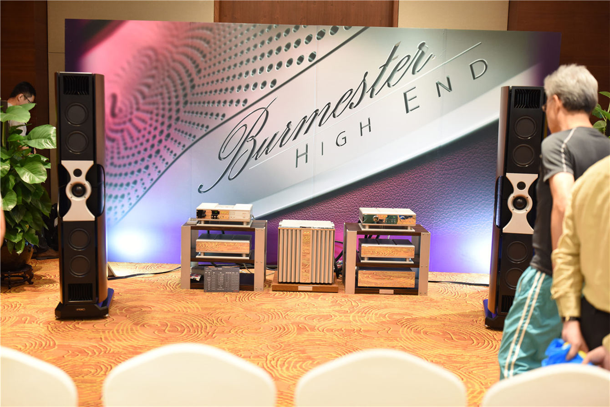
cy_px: 204
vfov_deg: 33.4
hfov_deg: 48.4
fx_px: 678
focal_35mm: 40
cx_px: 305
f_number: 2
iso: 800
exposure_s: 1/125
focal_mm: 40
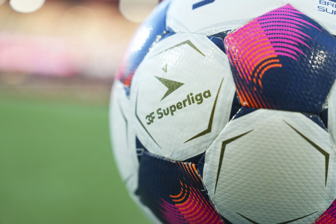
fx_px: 653
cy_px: 112
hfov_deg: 28.8
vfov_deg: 19.5
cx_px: 168
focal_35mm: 70
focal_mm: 70
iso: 800
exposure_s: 1/1000
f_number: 2.8
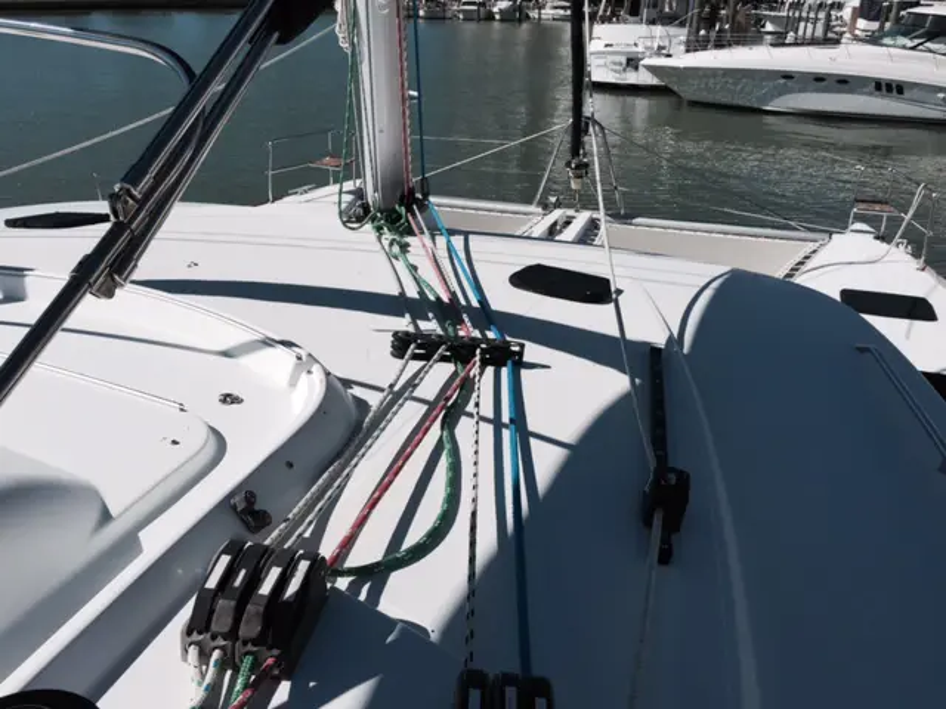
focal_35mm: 29
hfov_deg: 61.7
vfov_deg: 48.2
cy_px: 354
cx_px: 473
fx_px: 793
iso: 32
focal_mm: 4.15
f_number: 2.2
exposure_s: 1/6623
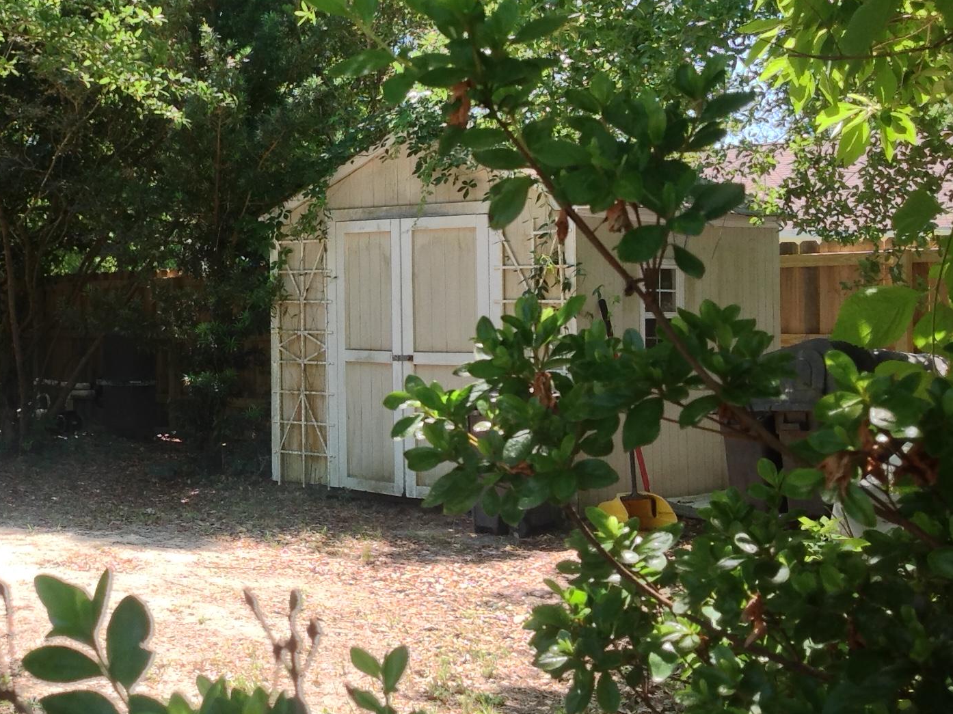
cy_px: 273
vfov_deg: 22.5
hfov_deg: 28.5
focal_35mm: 65
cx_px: 68
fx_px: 1789
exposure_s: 1/240
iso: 50
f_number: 2.4
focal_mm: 4.28
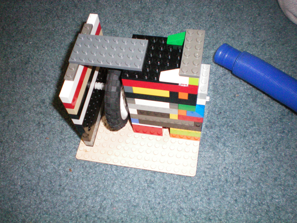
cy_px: 112
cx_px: 148
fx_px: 326
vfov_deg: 37.7
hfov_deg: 49.0
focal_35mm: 38
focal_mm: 6.3
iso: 400
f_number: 3.1
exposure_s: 1/60
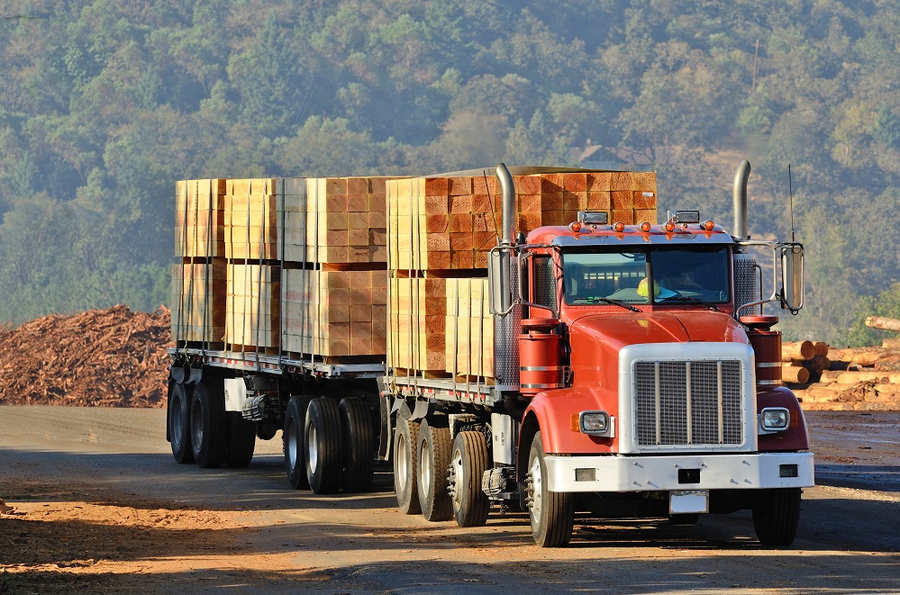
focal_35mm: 285
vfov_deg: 4.8
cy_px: 293
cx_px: 449
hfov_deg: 7.3
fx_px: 7096
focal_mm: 185
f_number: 8
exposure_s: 1/200
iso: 100
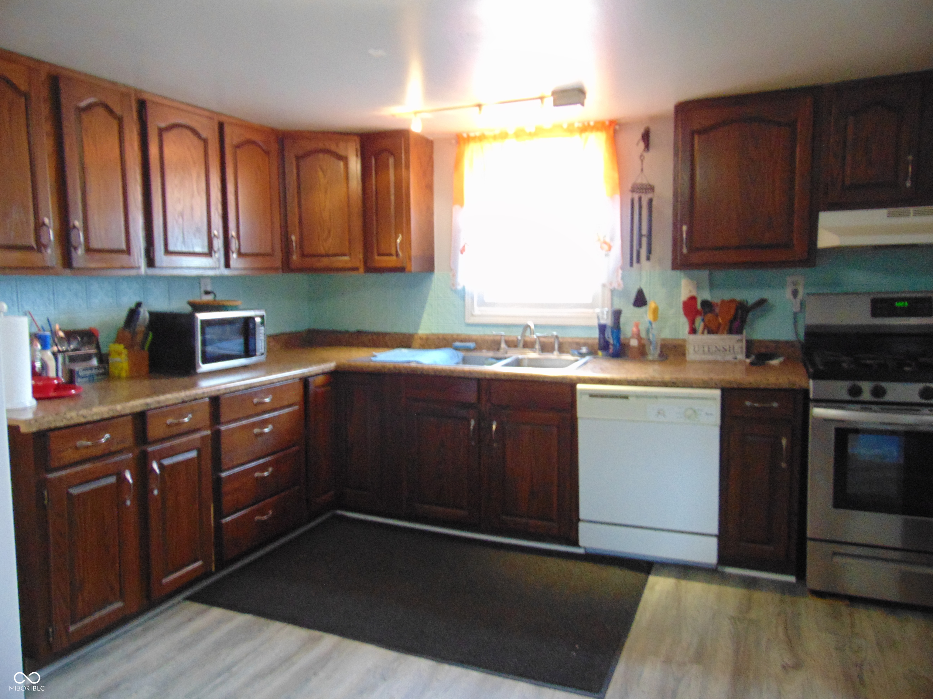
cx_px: 466
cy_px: 350
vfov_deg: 54.9
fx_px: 674
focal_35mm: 25
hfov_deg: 69.4
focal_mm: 4.5
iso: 400
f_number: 3
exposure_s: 1/20
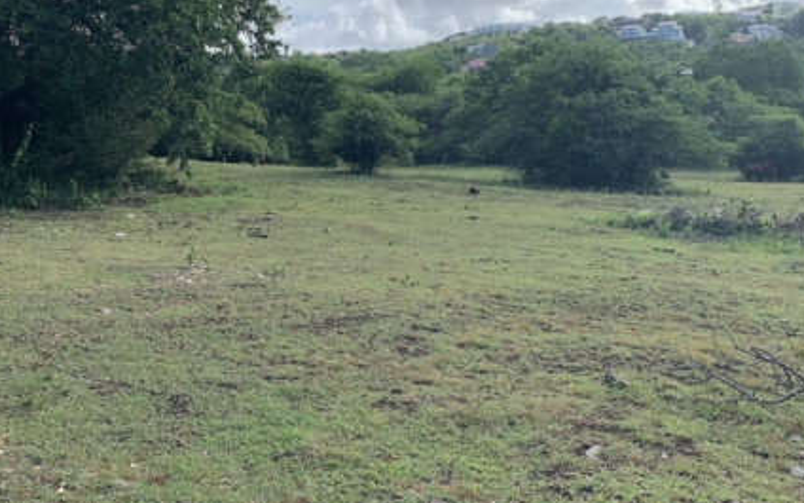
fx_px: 833
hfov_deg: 51.5
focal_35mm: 38
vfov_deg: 33.4
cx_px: 366
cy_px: 188
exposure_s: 1/2364
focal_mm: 4.25
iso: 25
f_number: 1.8
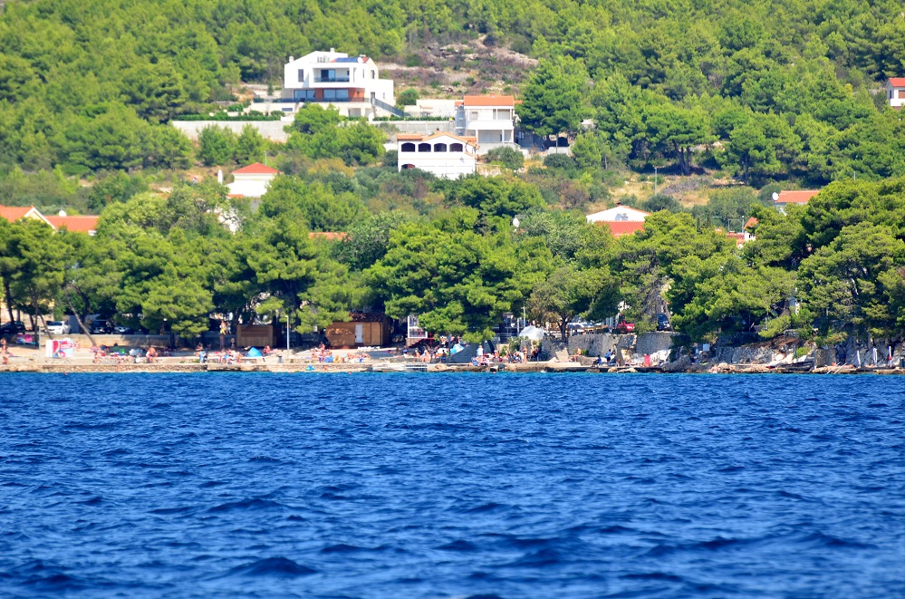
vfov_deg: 3.0
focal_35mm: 450
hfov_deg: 4.6
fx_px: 11286
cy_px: 300
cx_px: 452
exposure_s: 1/1000
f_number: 6.3
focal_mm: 300
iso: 400
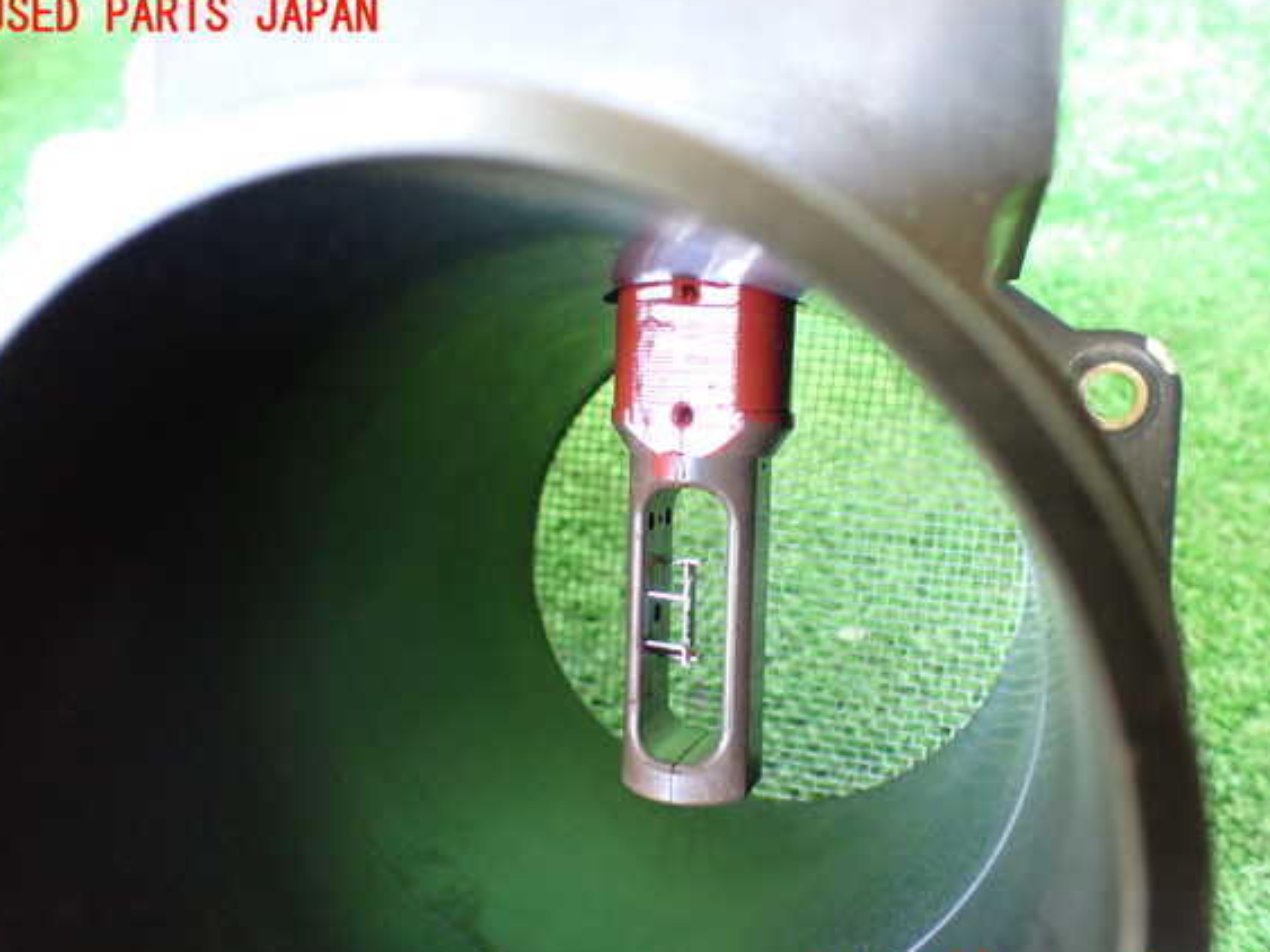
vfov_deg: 44.1
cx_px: 645
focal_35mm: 32
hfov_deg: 56.8
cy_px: 496
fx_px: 1174
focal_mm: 5.4
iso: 1000
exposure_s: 1/30
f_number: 2.3
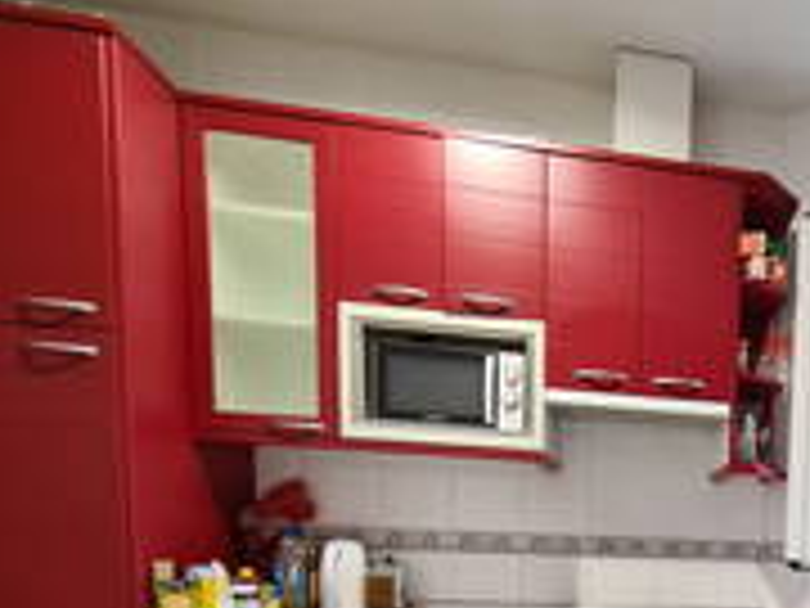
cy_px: 603
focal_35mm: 26
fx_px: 608
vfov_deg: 45.2
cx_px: 734
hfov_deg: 57.5
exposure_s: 1/33
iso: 500
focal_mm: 2.2
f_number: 2.2
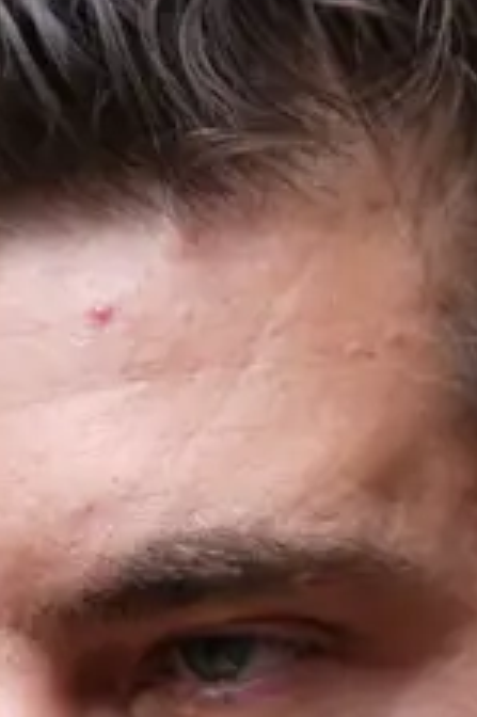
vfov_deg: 7.4
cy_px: 887
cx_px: 339
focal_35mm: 275
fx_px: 5474
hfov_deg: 5.0
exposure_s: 1/640
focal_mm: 70
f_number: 2.8
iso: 160
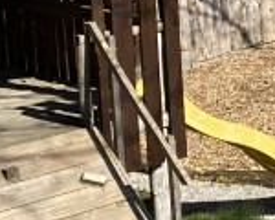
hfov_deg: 9.1
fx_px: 1408
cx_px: 803
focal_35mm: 173
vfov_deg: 8.6
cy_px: -187
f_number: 1.8
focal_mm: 4.25
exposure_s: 1/1996
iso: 32
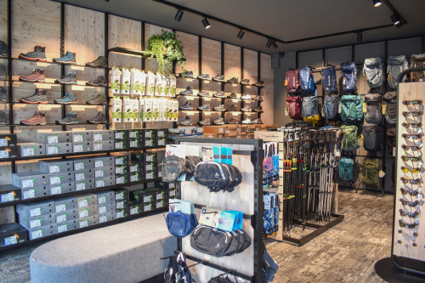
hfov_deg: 67.4
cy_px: 142
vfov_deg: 47.9
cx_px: 212
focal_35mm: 27
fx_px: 319
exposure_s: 1/45
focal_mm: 18
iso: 320
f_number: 3.5
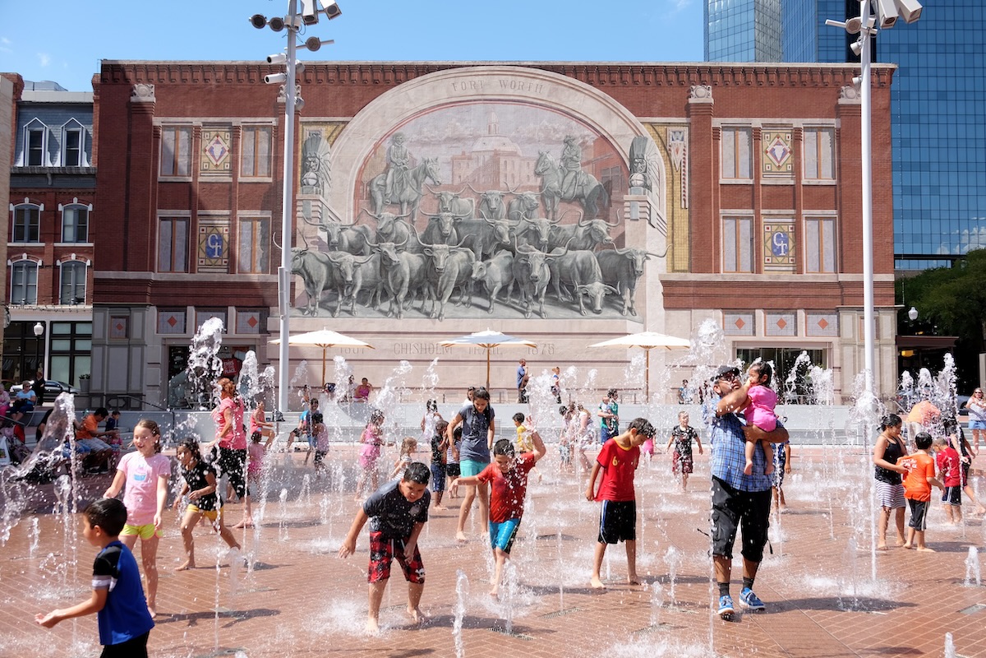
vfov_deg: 41.1
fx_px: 876
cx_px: 493
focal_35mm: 32
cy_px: 329
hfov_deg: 58.7
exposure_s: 1/350
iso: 200
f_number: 6.4
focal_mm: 21.6
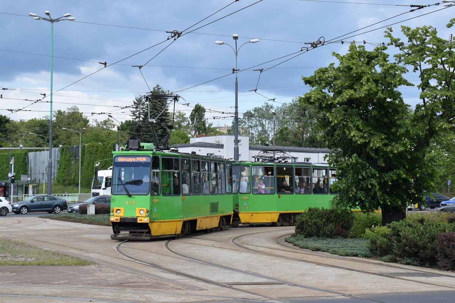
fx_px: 853
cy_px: 152
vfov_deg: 20.2
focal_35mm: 68
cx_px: 228
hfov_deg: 29.9
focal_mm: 45
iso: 200
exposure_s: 1/320
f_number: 9
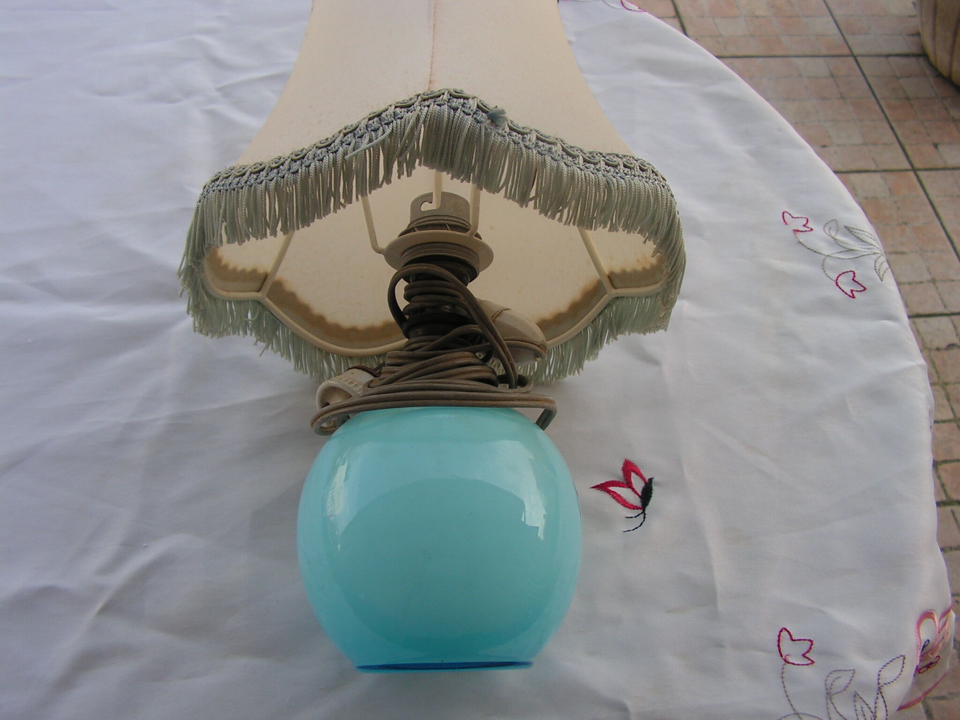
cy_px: 360
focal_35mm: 36
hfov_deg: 51.4
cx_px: 480
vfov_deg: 39.7
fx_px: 998
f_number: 3.2
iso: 64
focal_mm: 6
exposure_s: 1/400
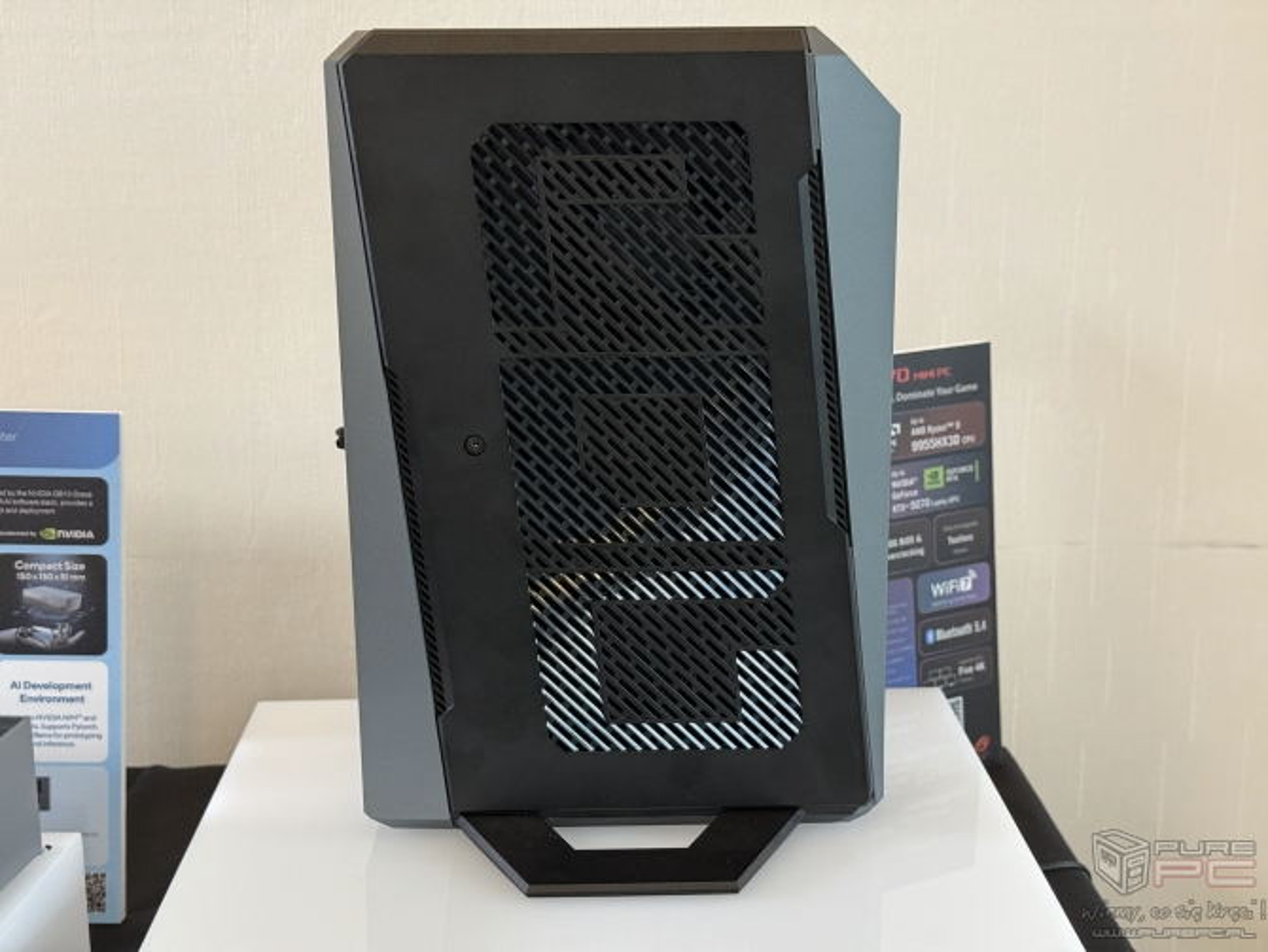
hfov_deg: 39.6
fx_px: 1759
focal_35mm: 48
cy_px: 476
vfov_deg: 30.3
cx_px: 634
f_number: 1.78
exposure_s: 1/60
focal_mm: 6.76
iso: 250
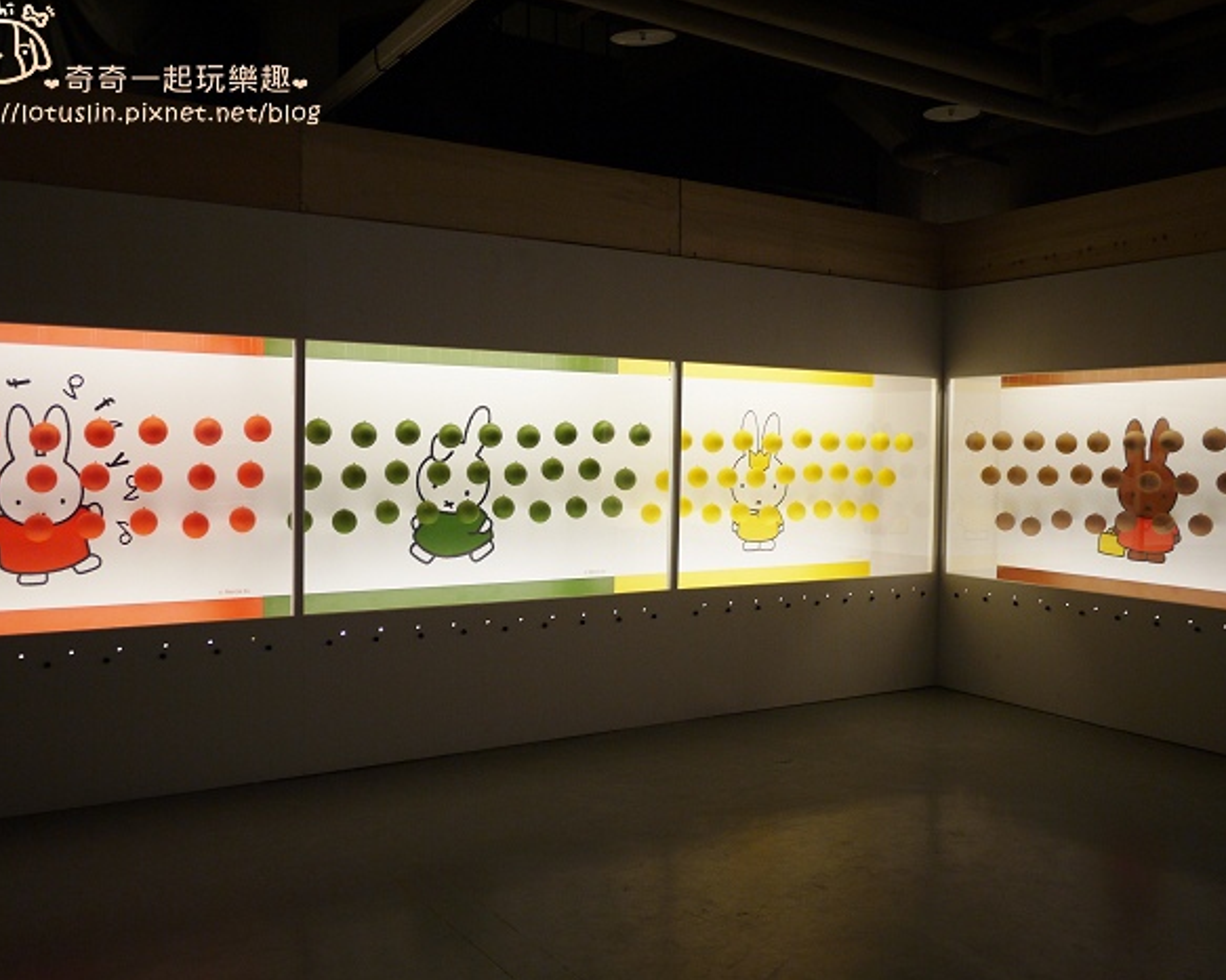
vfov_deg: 48.5
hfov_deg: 58.8
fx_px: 1088
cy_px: 484
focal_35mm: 30
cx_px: 589
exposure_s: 1/60
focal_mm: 14
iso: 125
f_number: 2.5
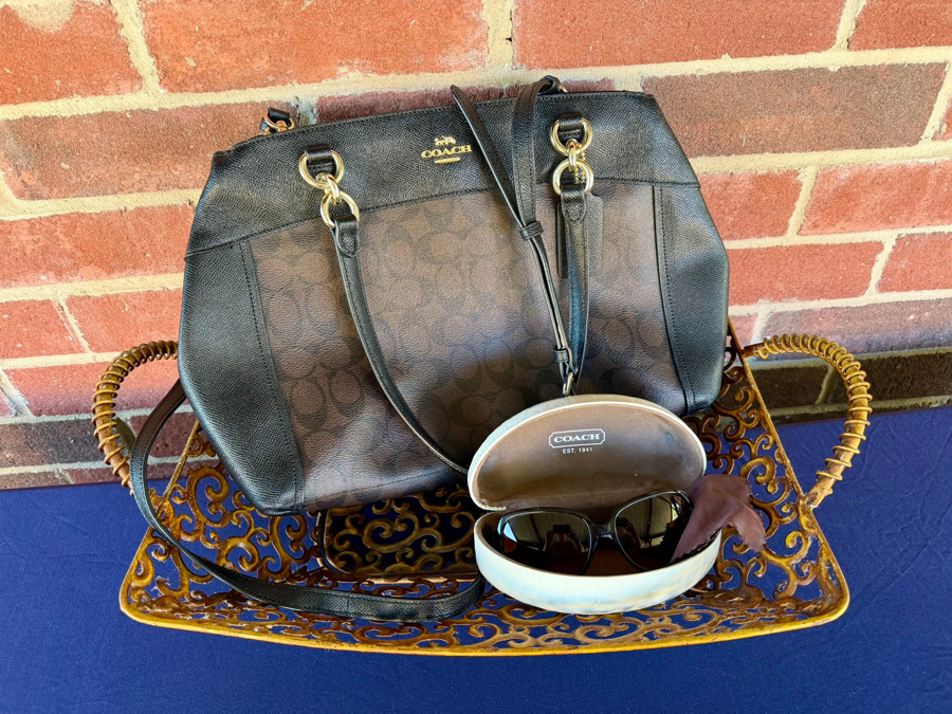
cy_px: 357
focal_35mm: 24
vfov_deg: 56.8
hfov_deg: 71.6
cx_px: 476
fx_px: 660
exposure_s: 1/104
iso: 200
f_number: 1.78
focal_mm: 6.76
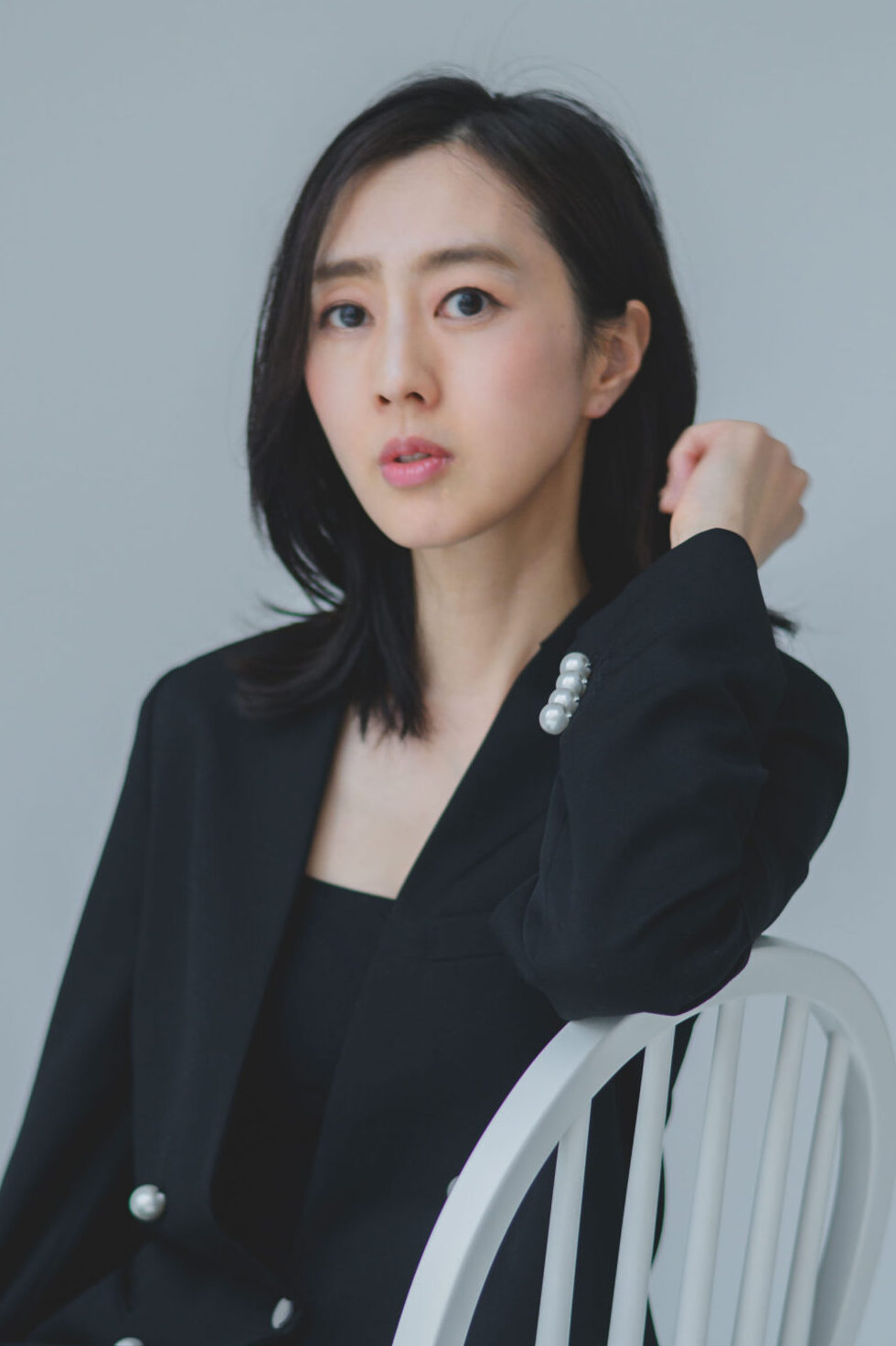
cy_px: 673
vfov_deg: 39.6
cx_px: 448
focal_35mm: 50
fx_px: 1868
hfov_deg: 27.0
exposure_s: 1/100
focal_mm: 50
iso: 320
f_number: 2.2
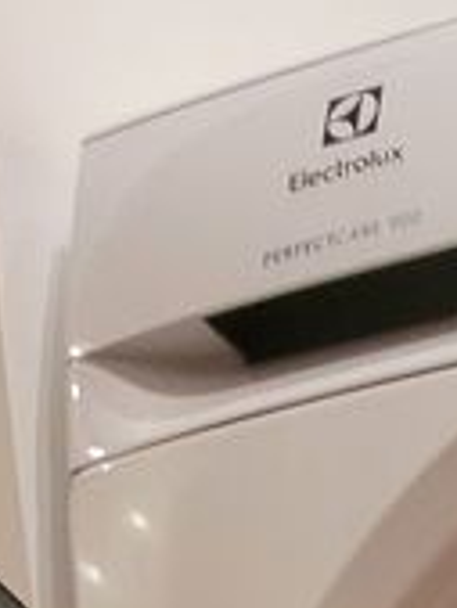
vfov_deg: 18.5
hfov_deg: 16.3
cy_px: 1151
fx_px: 1354
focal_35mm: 77
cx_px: 810
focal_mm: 1.74
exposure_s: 1/33
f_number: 2.2
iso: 500
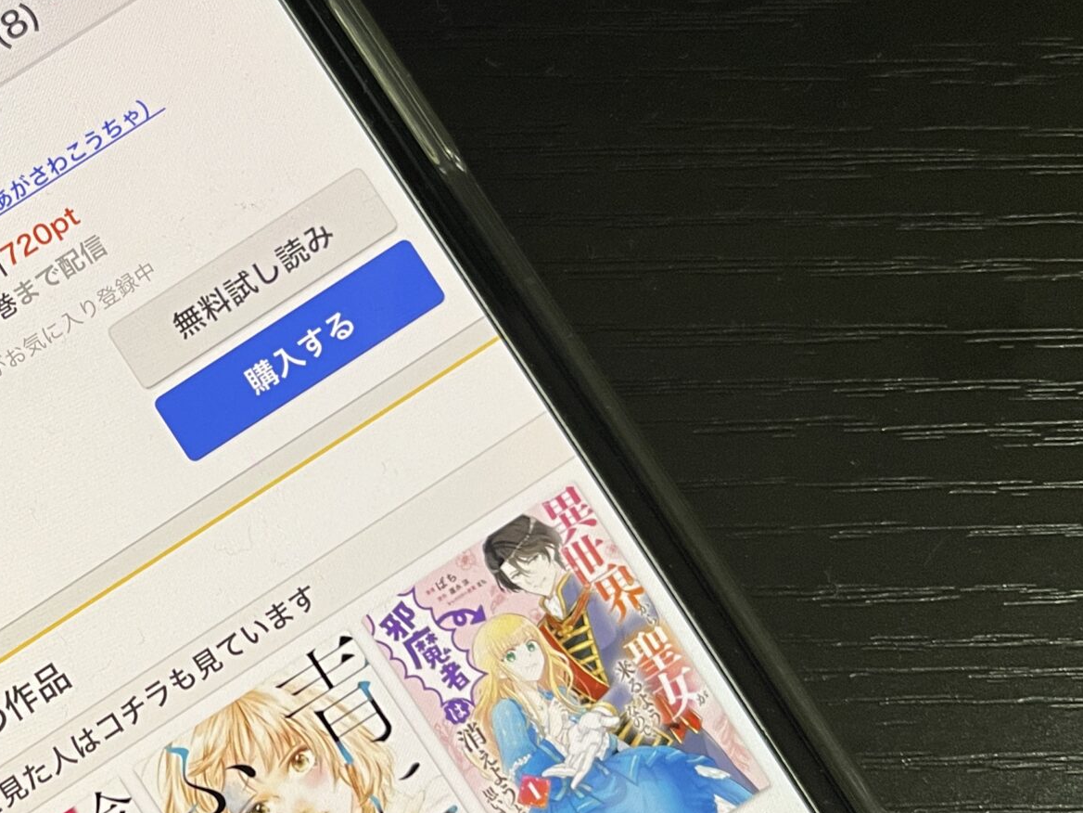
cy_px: 467
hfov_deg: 31.5
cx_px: 32
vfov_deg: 25.6
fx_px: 1783
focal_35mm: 57
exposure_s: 1/60
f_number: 1.6
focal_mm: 5.1
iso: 100
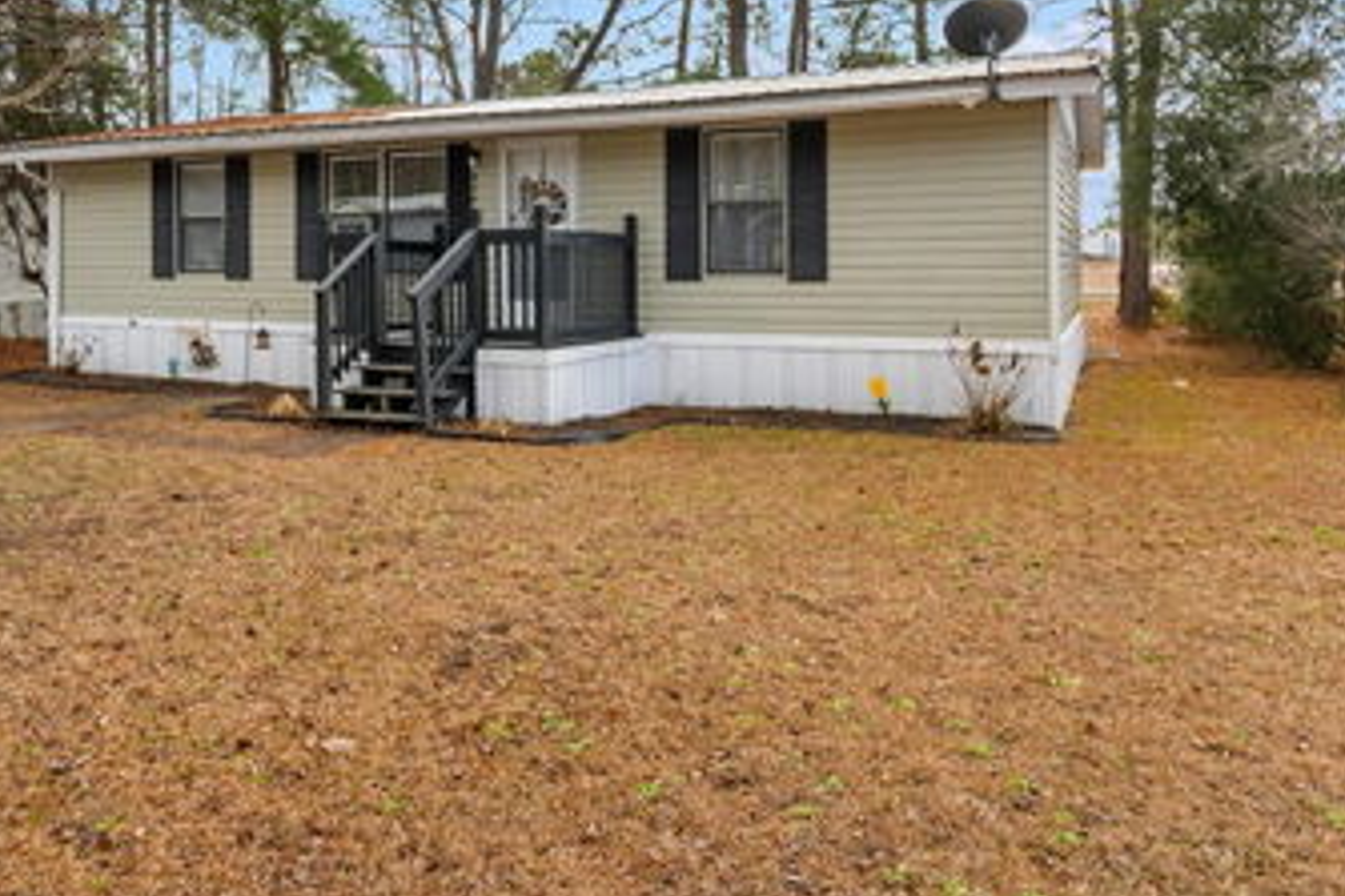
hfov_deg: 63.1
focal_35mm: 29
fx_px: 1083
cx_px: 542
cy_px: 247
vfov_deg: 43.8
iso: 100
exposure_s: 1/250
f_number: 8
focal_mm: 13
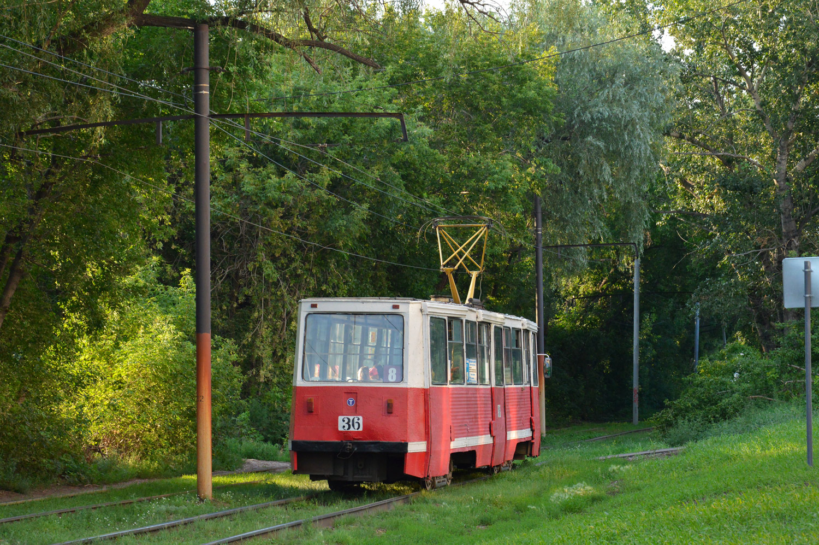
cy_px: 272
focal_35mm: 99
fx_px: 2250
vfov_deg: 13.8
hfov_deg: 20.6
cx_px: 410
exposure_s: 1/400
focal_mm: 66
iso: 800
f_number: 6.3
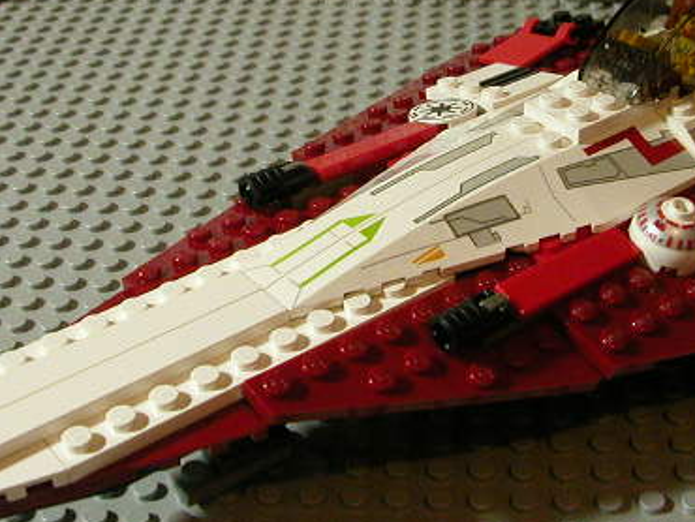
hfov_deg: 30.2
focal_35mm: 64
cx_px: 419
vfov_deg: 22.8
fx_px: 1286
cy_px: 158
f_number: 2.7
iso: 400
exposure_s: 1/20.4
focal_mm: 5.6
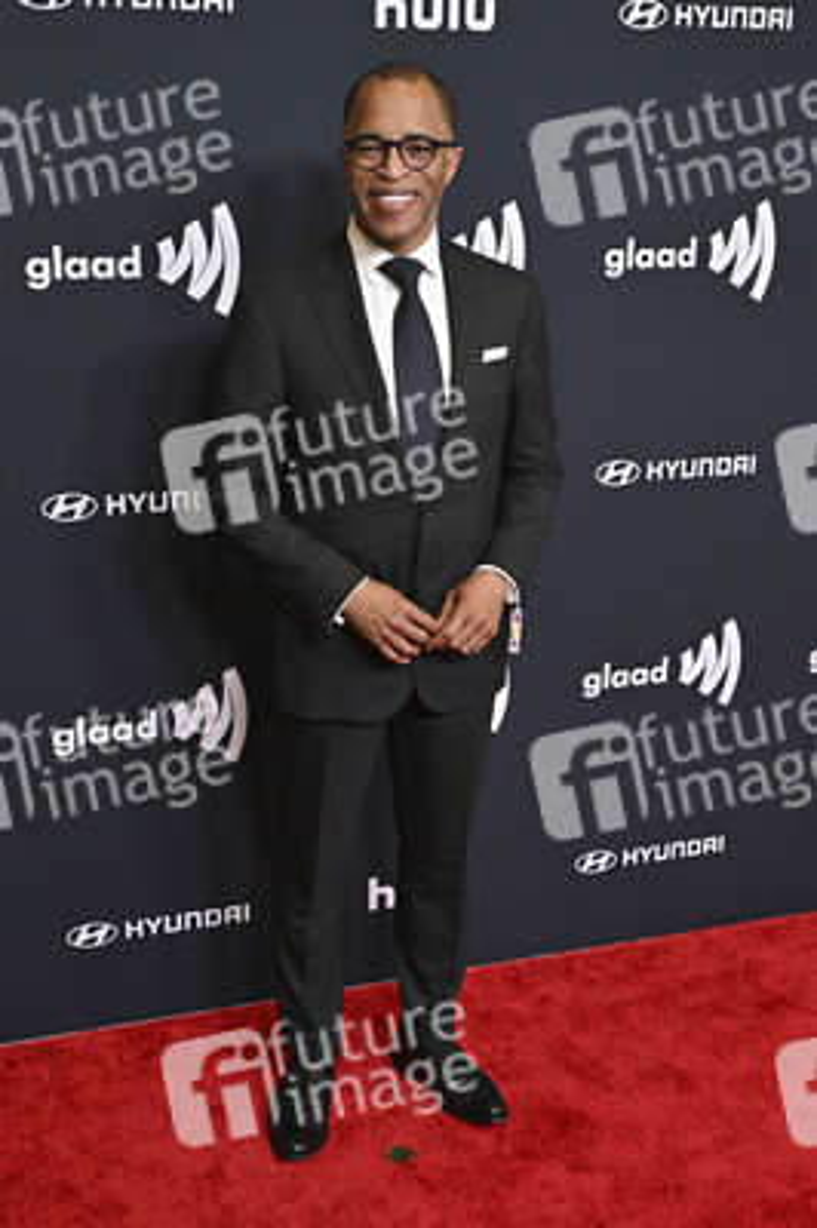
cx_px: 408
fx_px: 1432
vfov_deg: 46.4
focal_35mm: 42
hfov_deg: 31.8
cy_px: 614
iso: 4000
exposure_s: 1/250
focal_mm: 42
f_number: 5.6
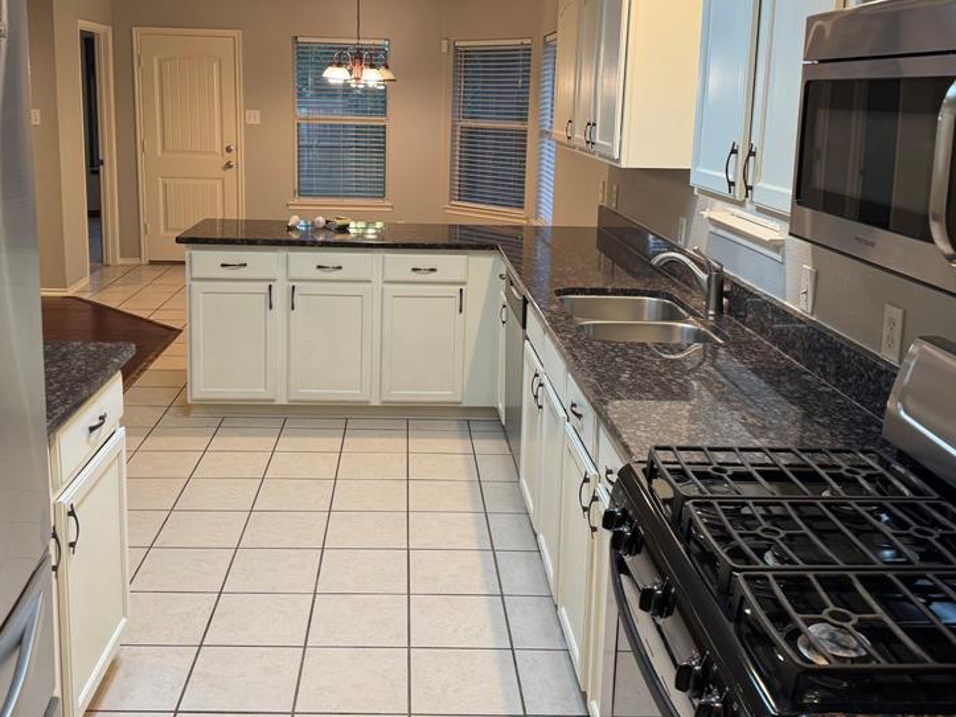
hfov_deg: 53.8
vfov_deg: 41.4
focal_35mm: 34
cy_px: 255
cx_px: 417
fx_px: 939
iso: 125
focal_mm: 6.76
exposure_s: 1/60
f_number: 1.78
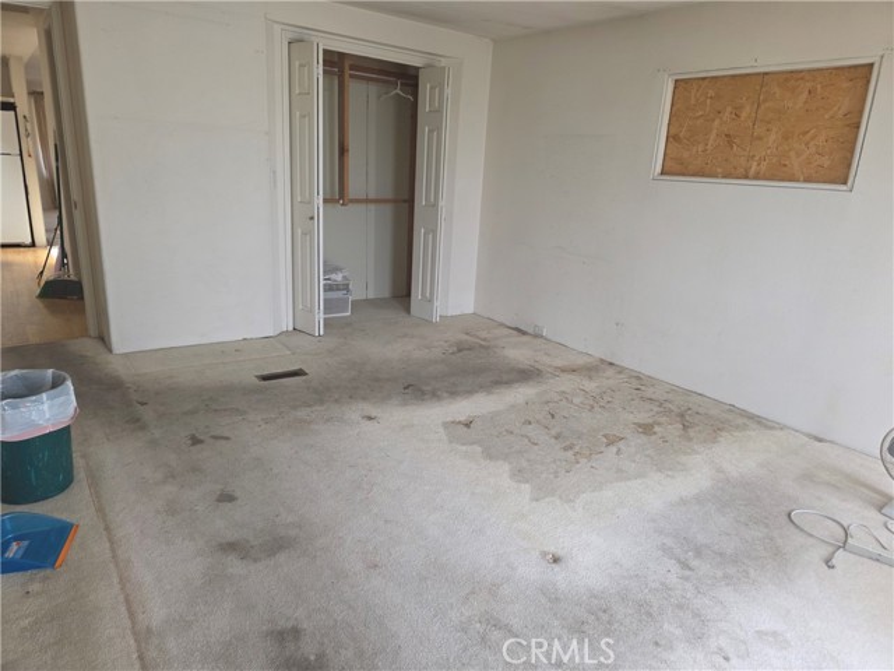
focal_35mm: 23
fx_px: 594
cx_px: 447
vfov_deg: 58.9
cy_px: 336
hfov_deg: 73.9
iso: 100
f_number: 1.7
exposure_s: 1/180
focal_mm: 6.3
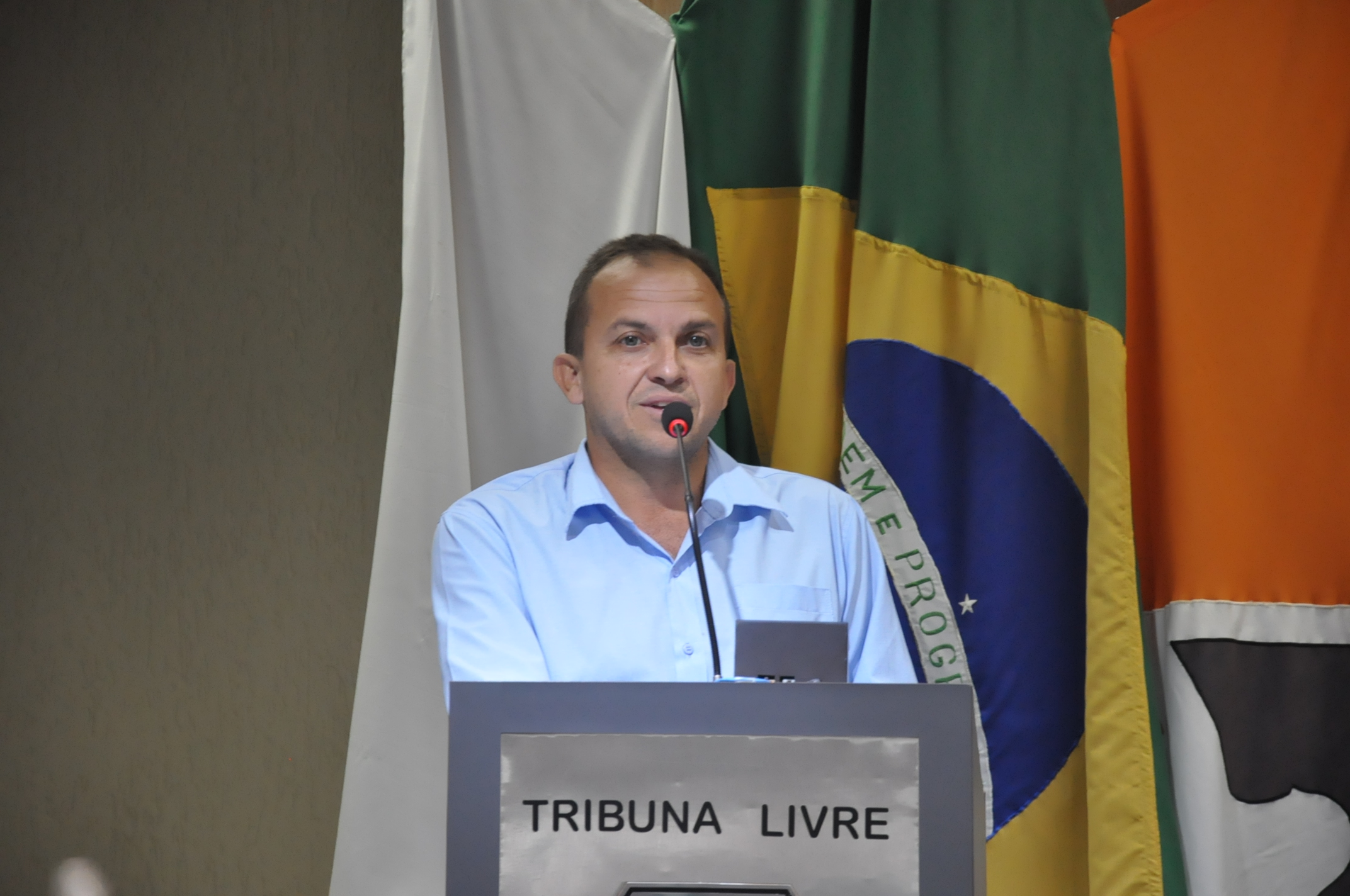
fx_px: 5899
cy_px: 448
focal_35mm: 158
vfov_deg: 8.7
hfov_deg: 13.1
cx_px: 675
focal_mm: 105
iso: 2000
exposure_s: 1/100
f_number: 5.6
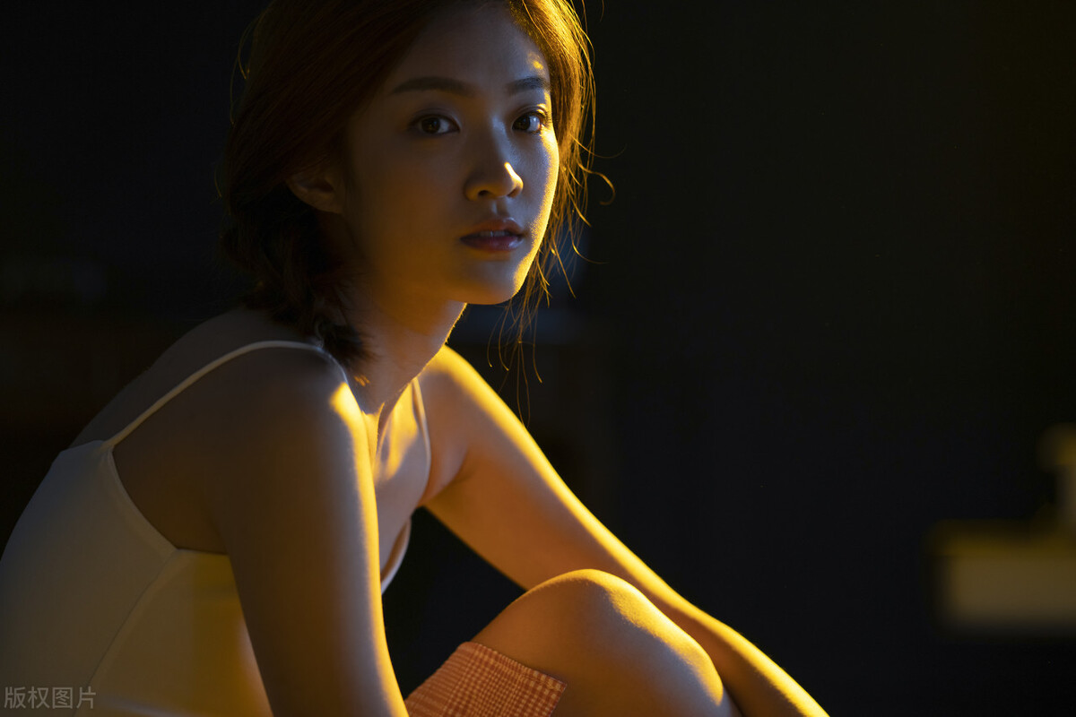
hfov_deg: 23.9
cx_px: 538
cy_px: 358
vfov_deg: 16.1
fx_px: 2540
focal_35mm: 85
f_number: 2.5
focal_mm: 85
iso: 800
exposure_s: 1/250
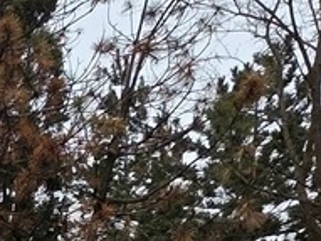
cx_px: -333
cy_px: 570
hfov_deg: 15.6
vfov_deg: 12.2
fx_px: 908
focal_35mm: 98
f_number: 1.9
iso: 40
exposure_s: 1/314
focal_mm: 2.2
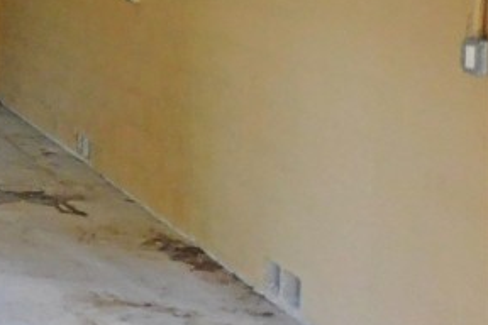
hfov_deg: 18.8
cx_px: -374
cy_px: -37
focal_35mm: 85
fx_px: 1152
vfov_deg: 15.6
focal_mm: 4
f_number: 3
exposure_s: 1/10
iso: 400
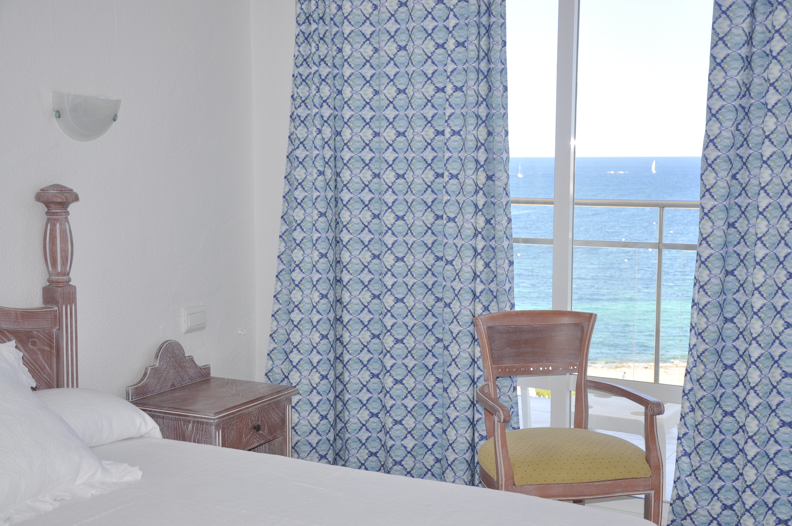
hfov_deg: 38.9
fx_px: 1121
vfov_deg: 26.4
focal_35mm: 51
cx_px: 396
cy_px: 263
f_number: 6.3
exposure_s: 1/200
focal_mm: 34
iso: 200
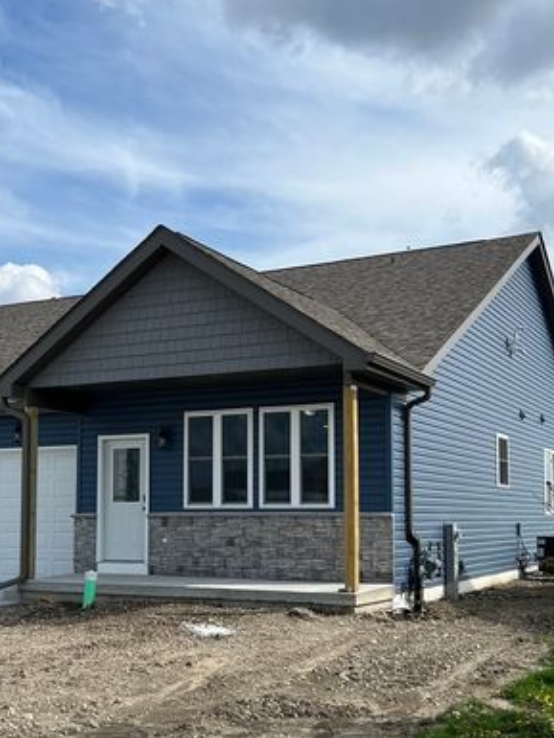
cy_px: 446
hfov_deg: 32.2
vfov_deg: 41.9
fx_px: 960
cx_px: 242
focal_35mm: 45
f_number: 1.5
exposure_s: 1/4630
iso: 50
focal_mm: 5.7
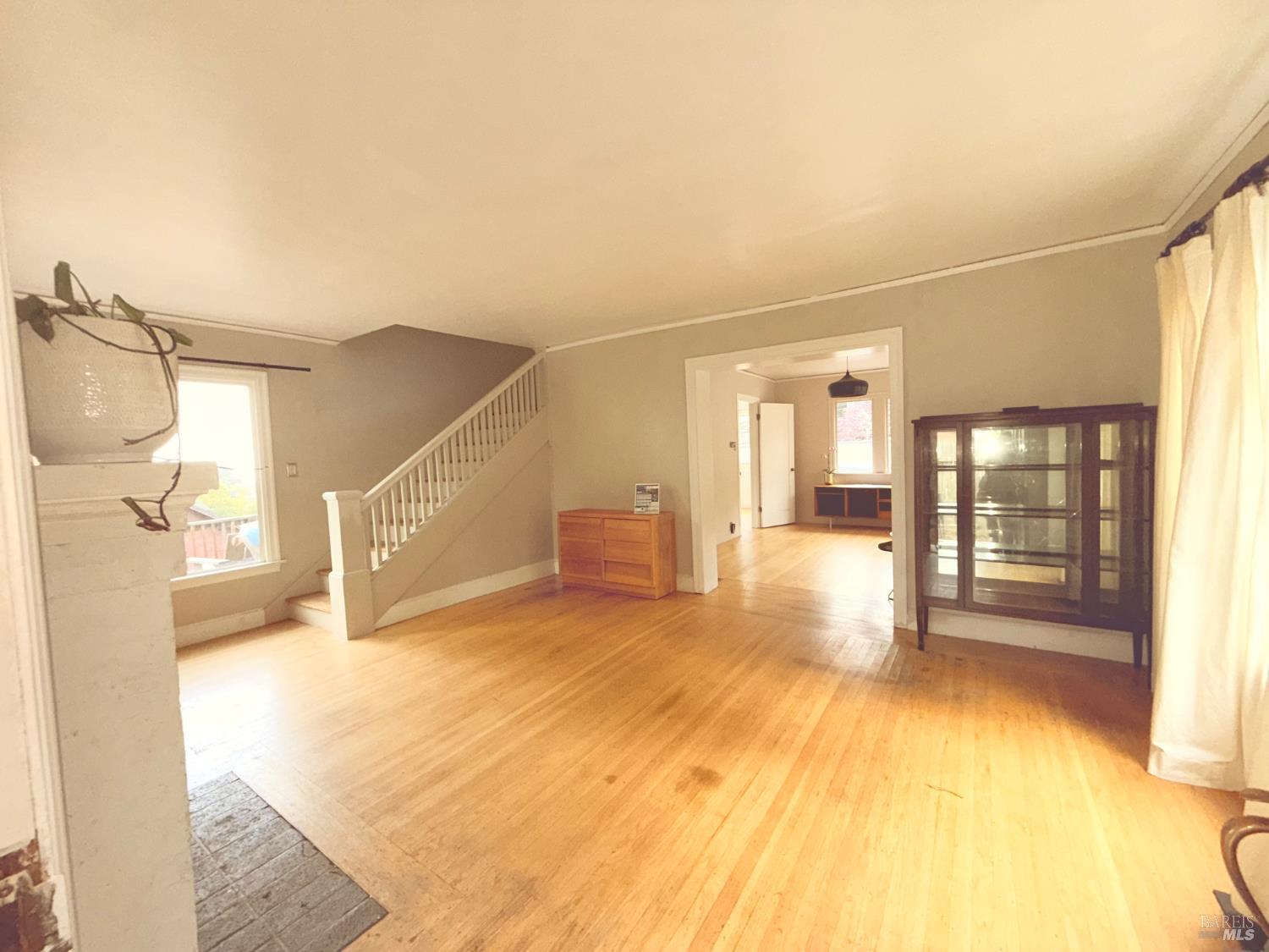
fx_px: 513
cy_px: 476
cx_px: 634
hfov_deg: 102.1
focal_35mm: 14
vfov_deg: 85.7
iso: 160
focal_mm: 2.22
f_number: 2.2
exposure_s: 1/60
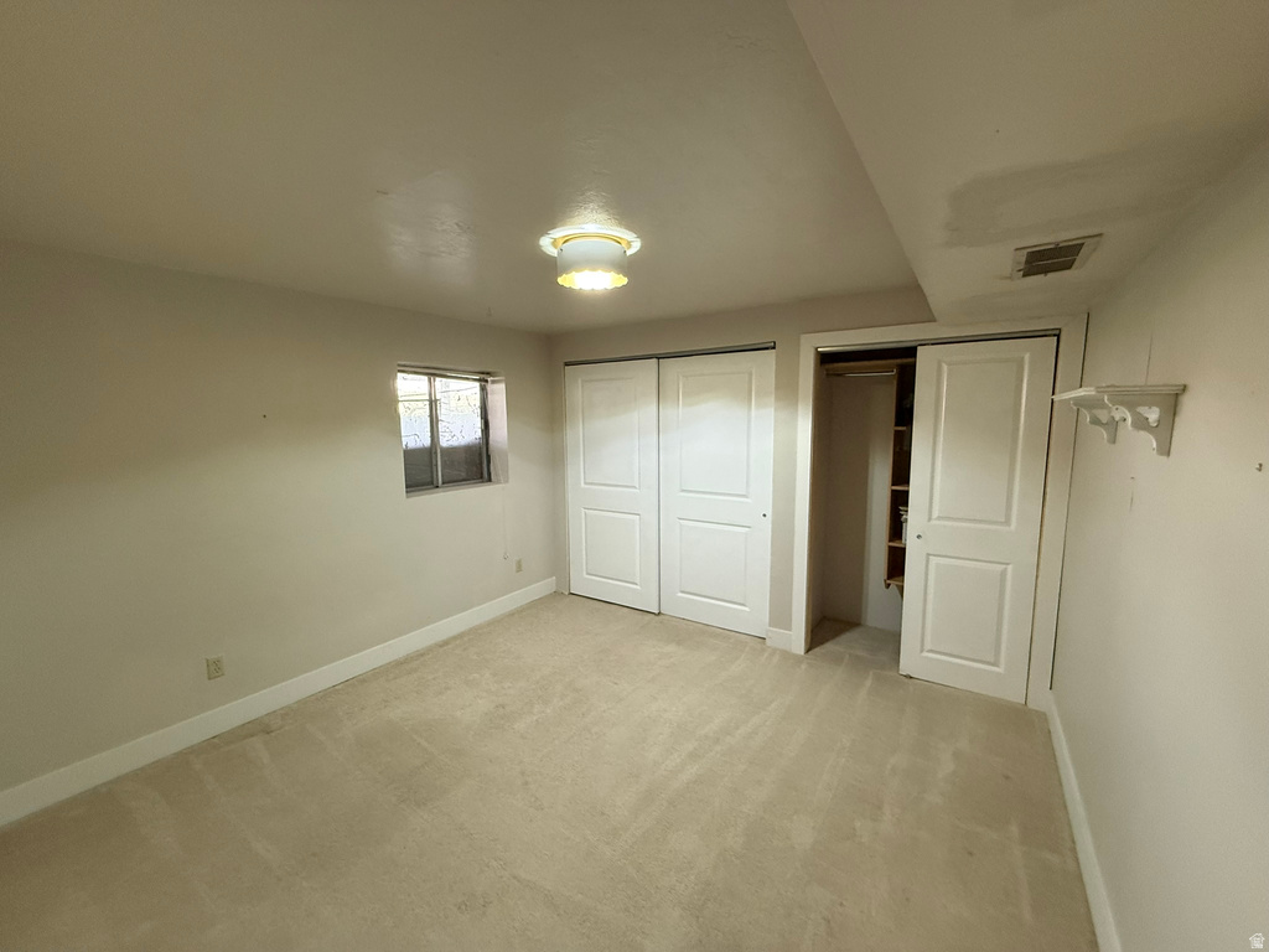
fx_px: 513
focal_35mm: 14
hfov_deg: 102.1
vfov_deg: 85.7
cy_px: 476
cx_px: 634
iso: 500
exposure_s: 1/120
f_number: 2.2
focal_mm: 2.22
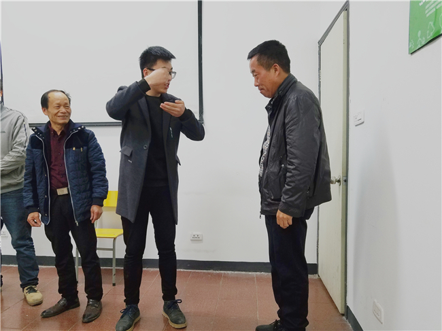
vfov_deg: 53.0
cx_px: 221
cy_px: 166
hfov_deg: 67.3
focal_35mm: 26
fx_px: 332
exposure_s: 1/50
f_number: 1.7
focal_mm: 4.2
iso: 200
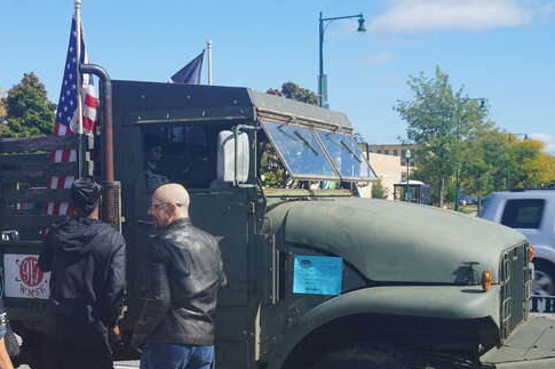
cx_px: 175
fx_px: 878
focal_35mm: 57
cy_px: 262
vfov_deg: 23.6
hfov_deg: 34.7
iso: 100
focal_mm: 24
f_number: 11
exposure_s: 1/125
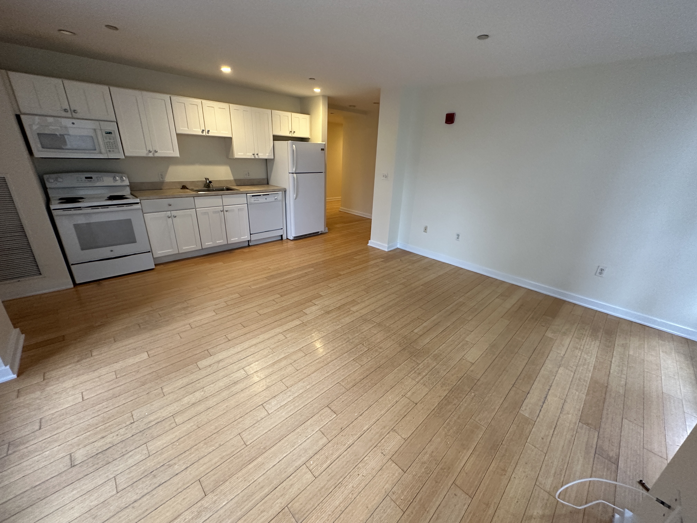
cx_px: 348
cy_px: 262
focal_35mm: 14
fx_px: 282
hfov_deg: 102.1
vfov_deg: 85.7
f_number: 2.2
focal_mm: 2.22
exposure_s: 1/60
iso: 400
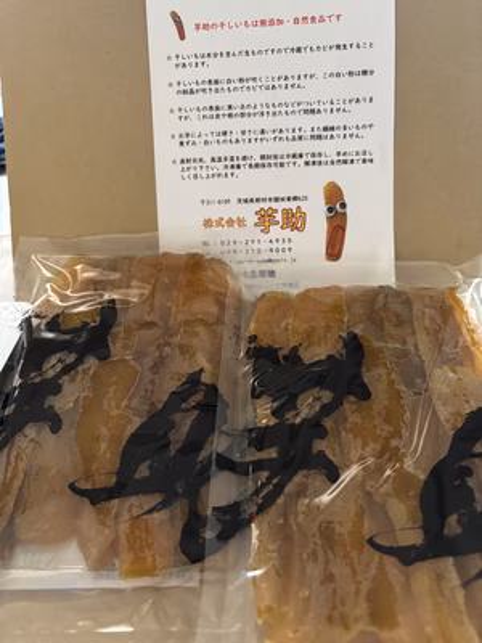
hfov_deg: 53.1
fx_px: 483
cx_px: 241
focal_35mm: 26
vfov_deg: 67.3
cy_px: 322
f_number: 1.6
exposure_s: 1/44
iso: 500
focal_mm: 5.96
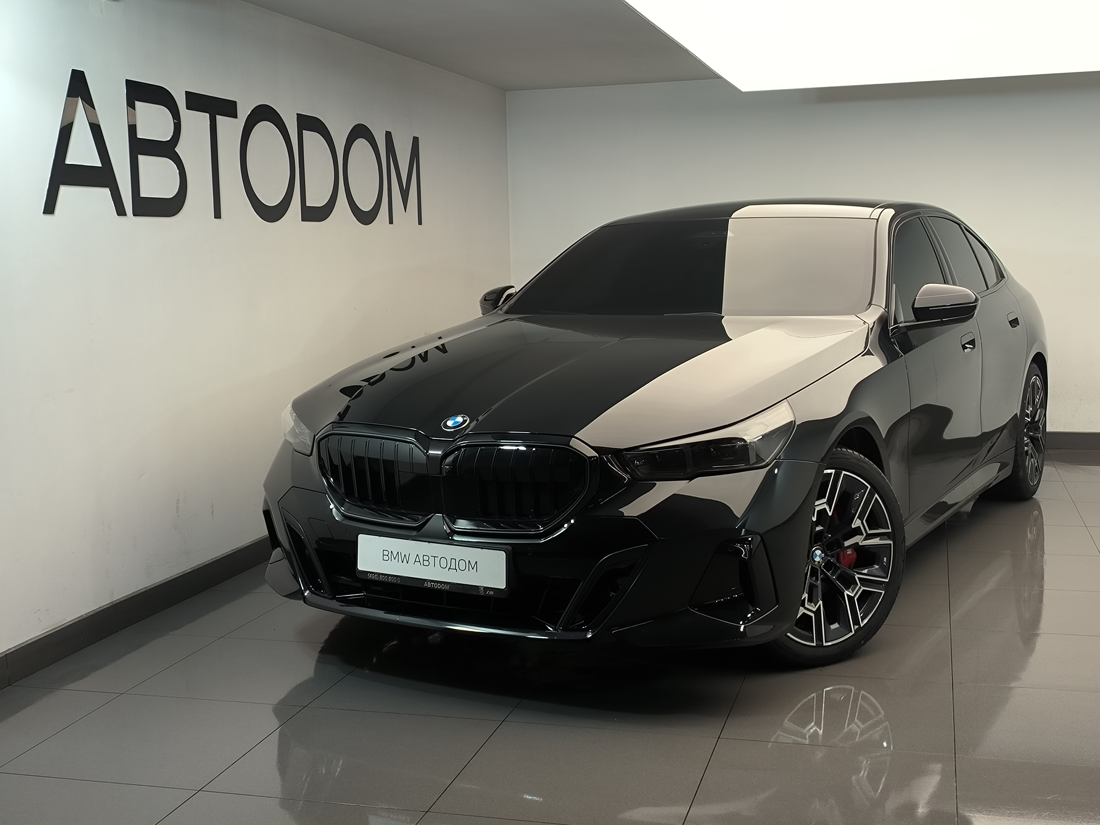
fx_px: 763
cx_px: 550
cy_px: 412
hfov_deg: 71.6
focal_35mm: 24
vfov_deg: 56.8
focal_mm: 5.24
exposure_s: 1/100
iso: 96
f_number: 1.7
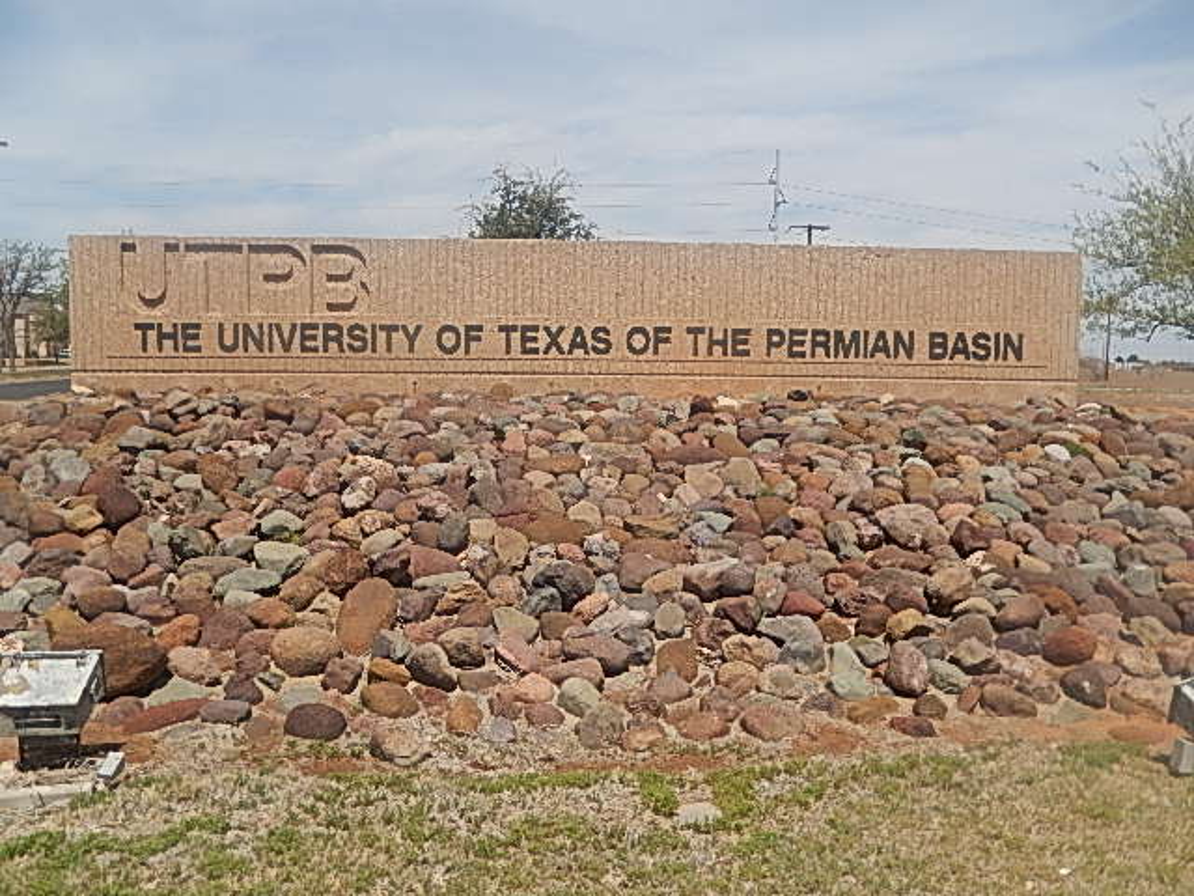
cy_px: 448
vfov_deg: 44.2
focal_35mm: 32
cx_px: 597
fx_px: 1104
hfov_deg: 56.8
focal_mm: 5.7
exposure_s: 1/500
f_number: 7.6
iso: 125
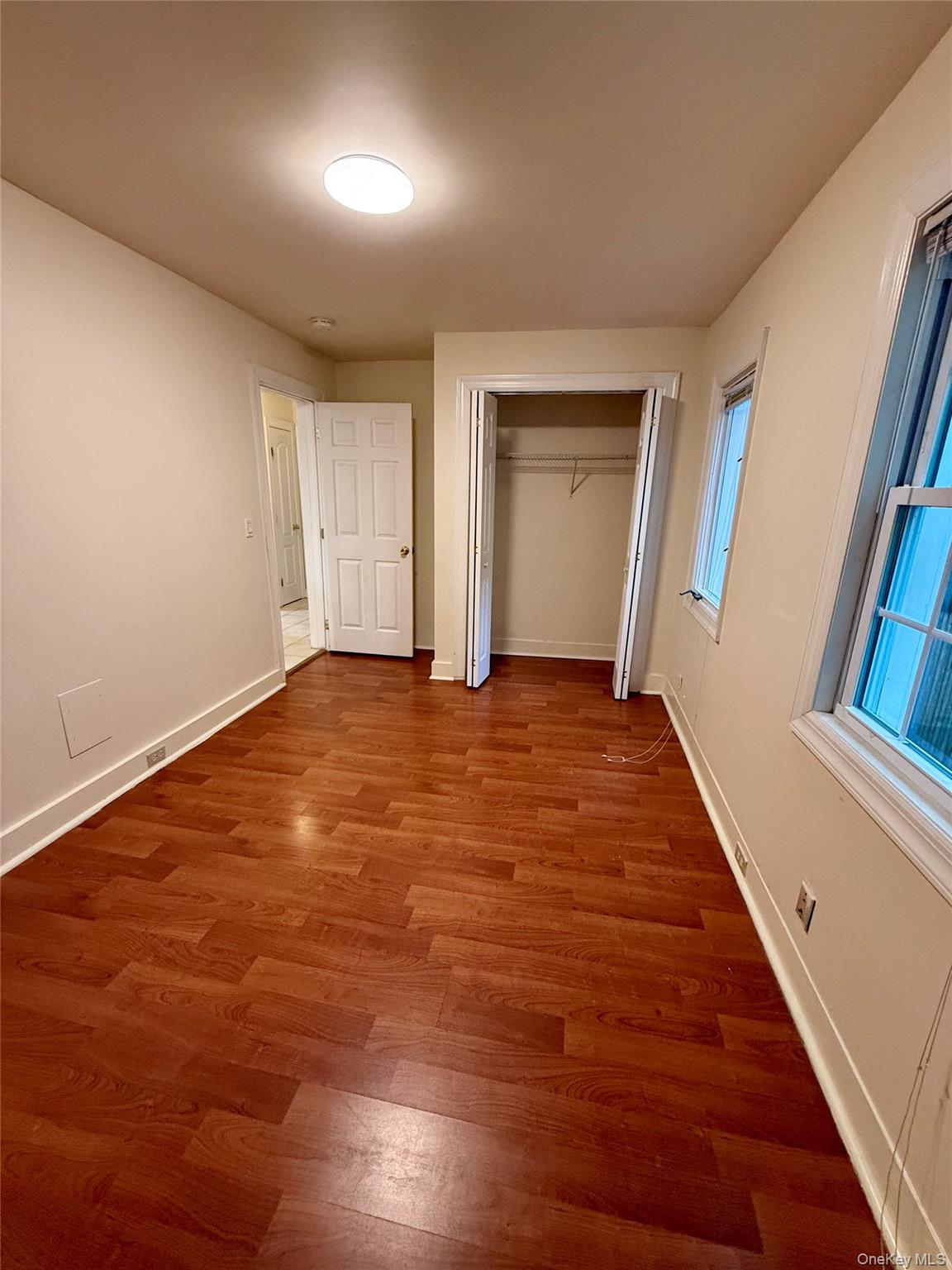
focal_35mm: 14
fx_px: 513
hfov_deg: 85.7
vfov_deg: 102.1
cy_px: 635
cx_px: 476
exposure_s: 1/60
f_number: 2.2
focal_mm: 2.22
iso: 500
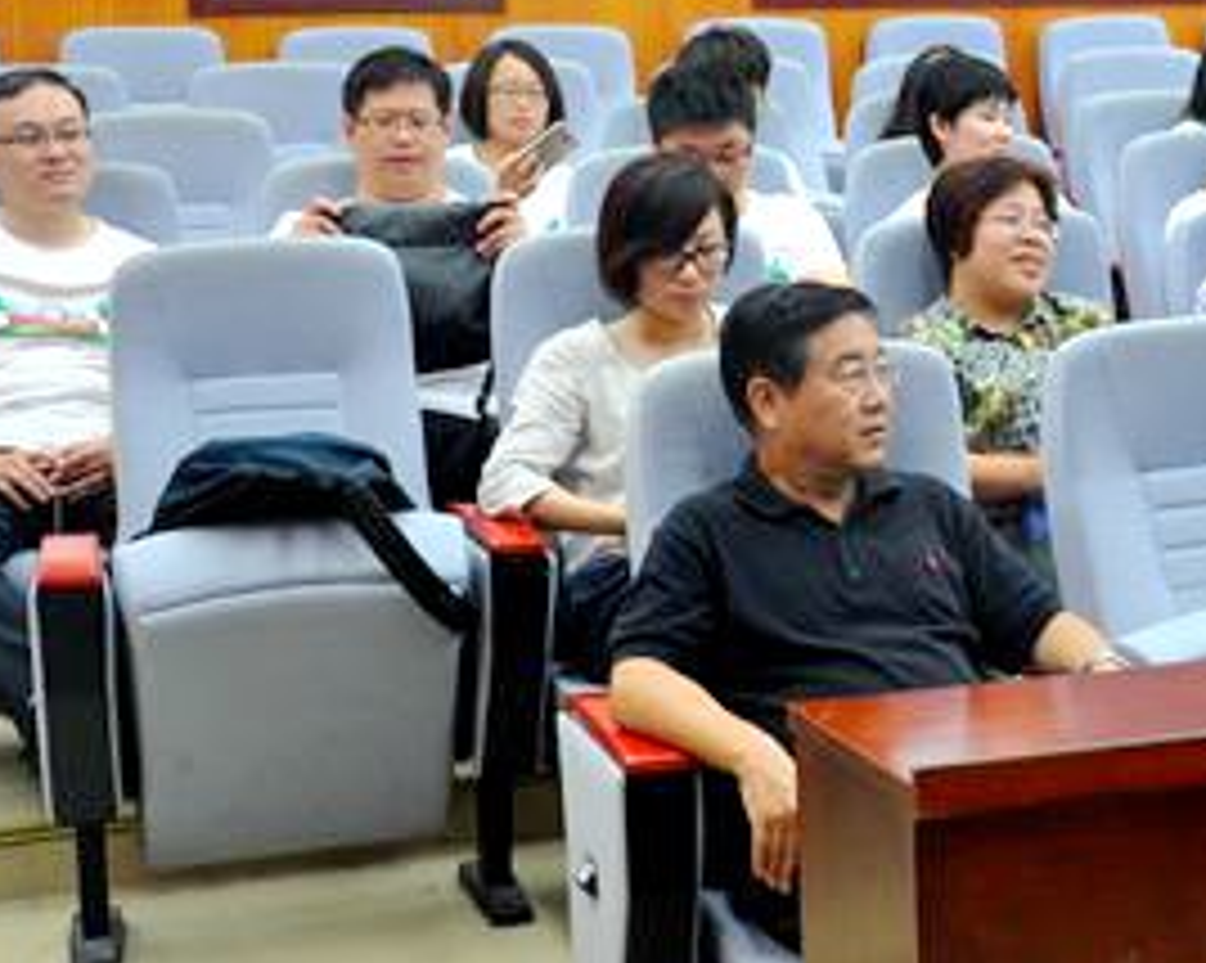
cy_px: 313
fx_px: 2639
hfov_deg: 24.4
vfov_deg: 20.6
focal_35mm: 74
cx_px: 1238
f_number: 5
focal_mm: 22
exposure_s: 1/25
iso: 640
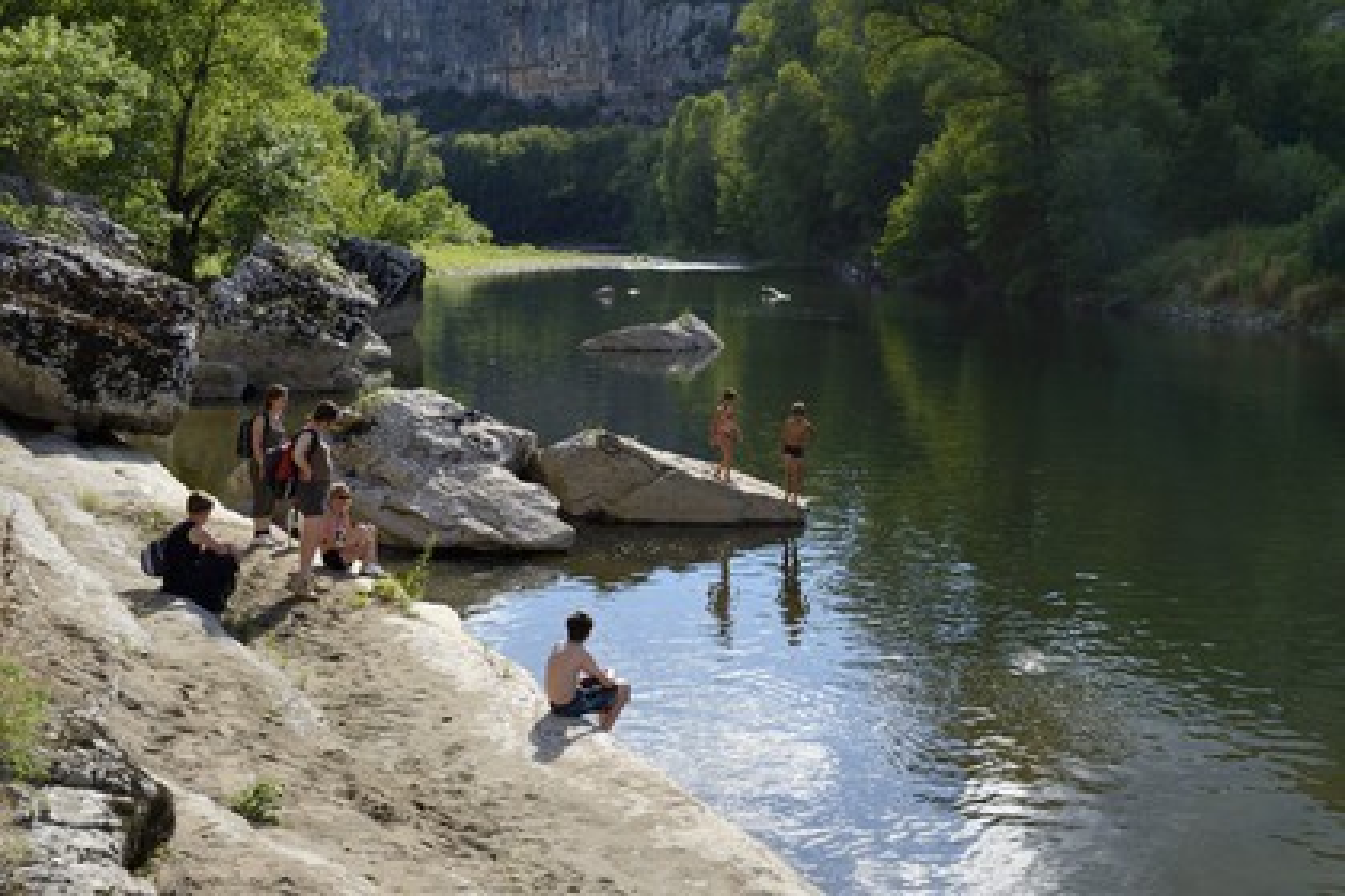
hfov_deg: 41.1
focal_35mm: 48
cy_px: 448
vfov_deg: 28.1
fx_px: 1793
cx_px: 672
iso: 200
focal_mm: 48
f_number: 8
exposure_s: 1/400
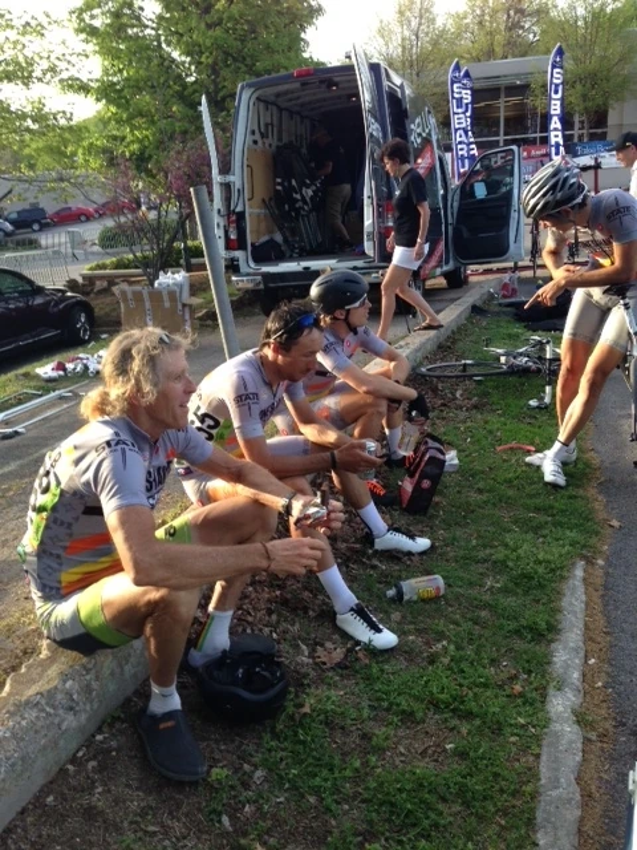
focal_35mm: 33
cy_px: 425
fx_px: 810
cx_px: 318
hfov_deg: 42.9
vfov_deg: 55.4
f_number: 2.4
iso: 50
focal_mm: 4.12
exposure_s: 1/152
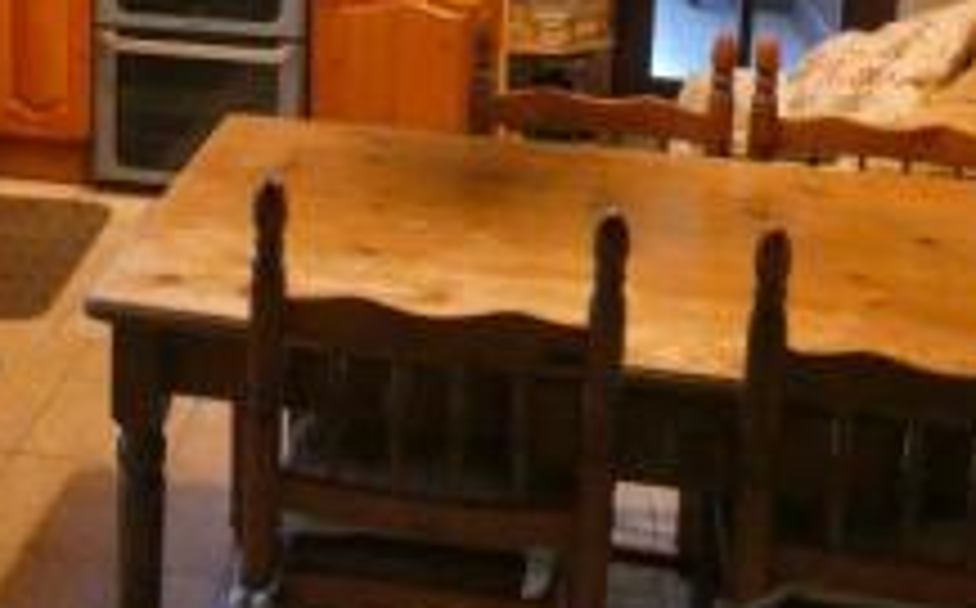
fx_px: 1514
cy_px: -146
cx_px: 263
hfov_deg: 35.1
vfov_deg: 20.9
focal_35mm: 57
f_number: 2.8
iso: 1600
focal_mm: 3.6
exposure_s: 1/50
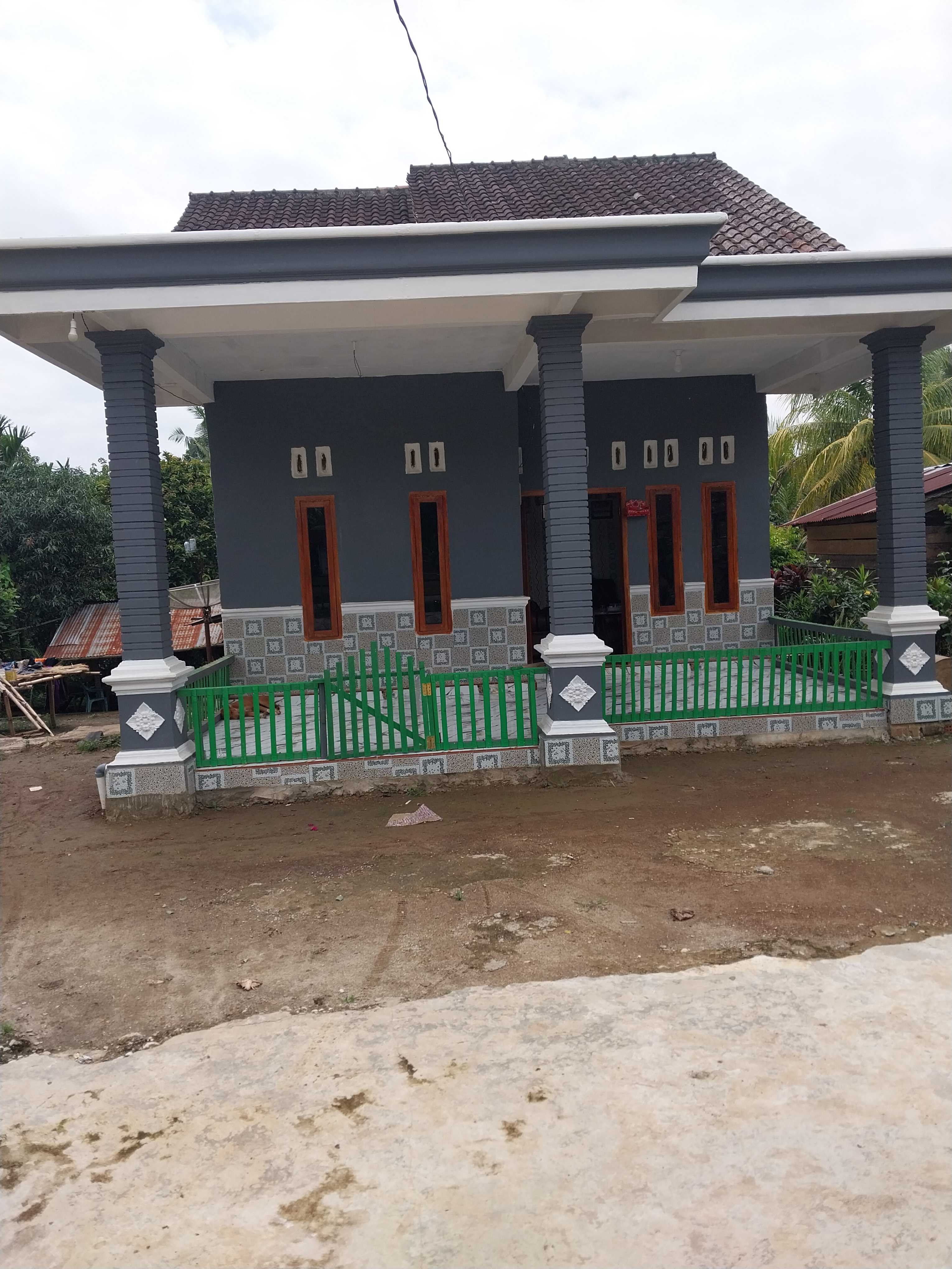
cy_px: 634
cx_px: 476
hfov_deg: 53.1
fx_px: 953
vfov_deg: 67.3
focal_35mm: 26
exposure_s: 1/769
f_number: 1.8
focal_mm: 4
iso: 20
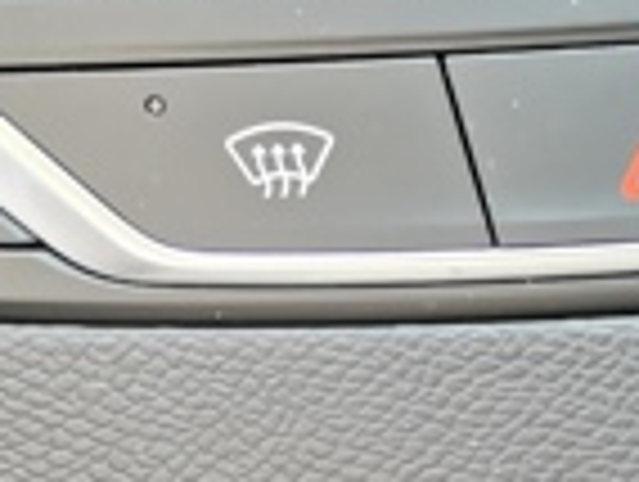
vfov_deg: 9.7
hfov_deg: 12.7
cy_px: -14
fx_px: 2811
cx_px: 760
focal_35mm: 152
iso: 100
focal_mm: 5.58
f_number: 1.8
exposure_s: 1/100
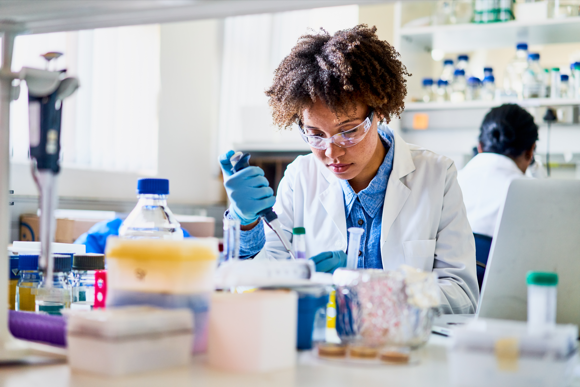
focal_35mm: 55
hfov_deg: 36.2
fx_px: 886
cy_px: 194
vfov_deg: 24.6
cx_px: 290
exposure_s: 1/160
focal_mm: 55
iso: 500
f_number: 2.2
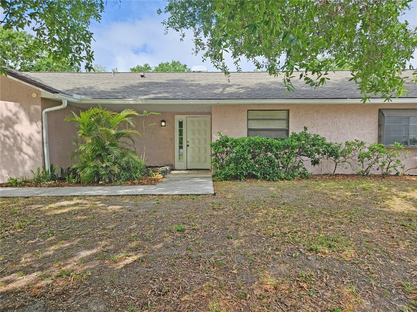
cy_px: 156
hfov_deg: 73.9
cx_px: 208
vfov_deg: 58.9
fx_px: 277
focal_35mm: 23
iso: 40
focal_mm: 5.4
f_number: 1.8
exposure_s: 1/1300
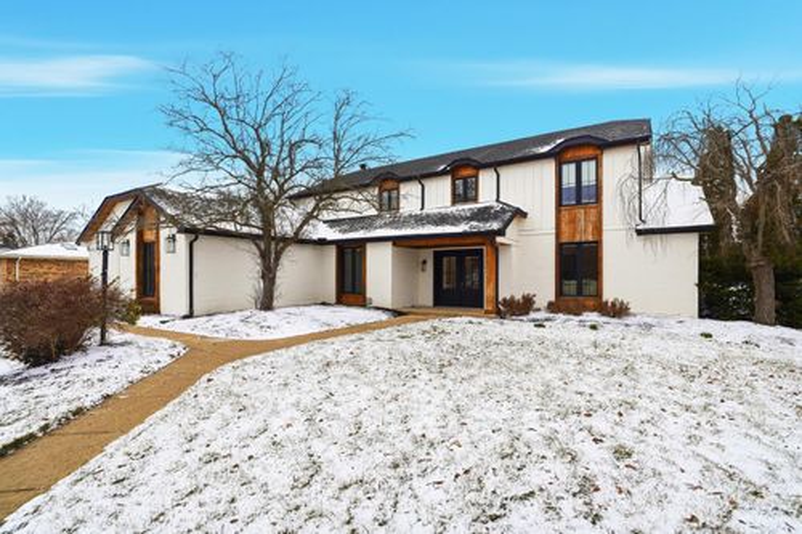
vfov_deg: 73.7
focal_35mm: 16
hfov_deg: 96.8
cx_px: 401
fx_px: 356
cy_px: 267
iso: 100
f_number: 5.6
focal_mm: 16
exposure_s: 1/8000
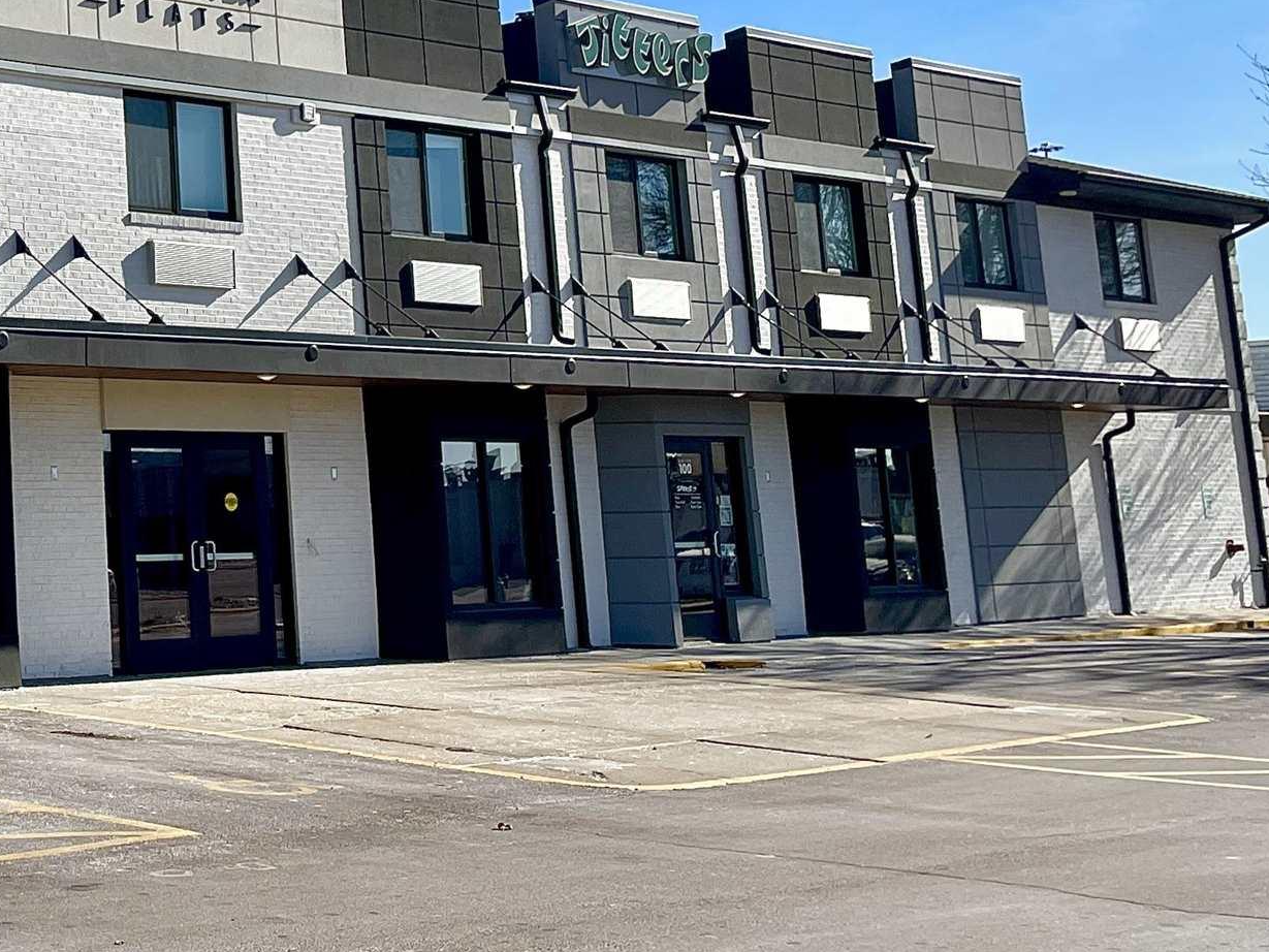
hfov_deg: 26.9
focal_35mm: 65
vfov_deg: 22.1
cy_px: 96
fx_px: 2383
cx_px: -189
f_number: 1.6
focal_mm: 4.2
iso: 32
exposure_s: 1/3610
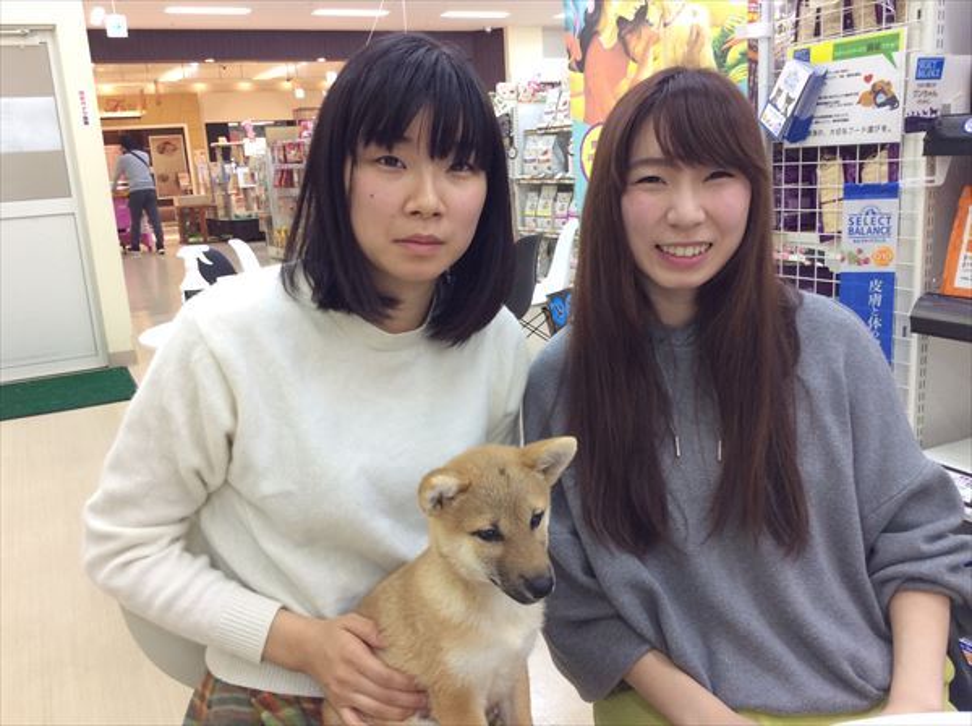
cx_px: 486
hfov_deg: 56.9
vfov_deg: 44.0
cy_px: 363
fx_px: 897
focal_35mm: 32
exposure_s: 1/24
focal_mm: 3.3
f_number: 2.4
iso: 64
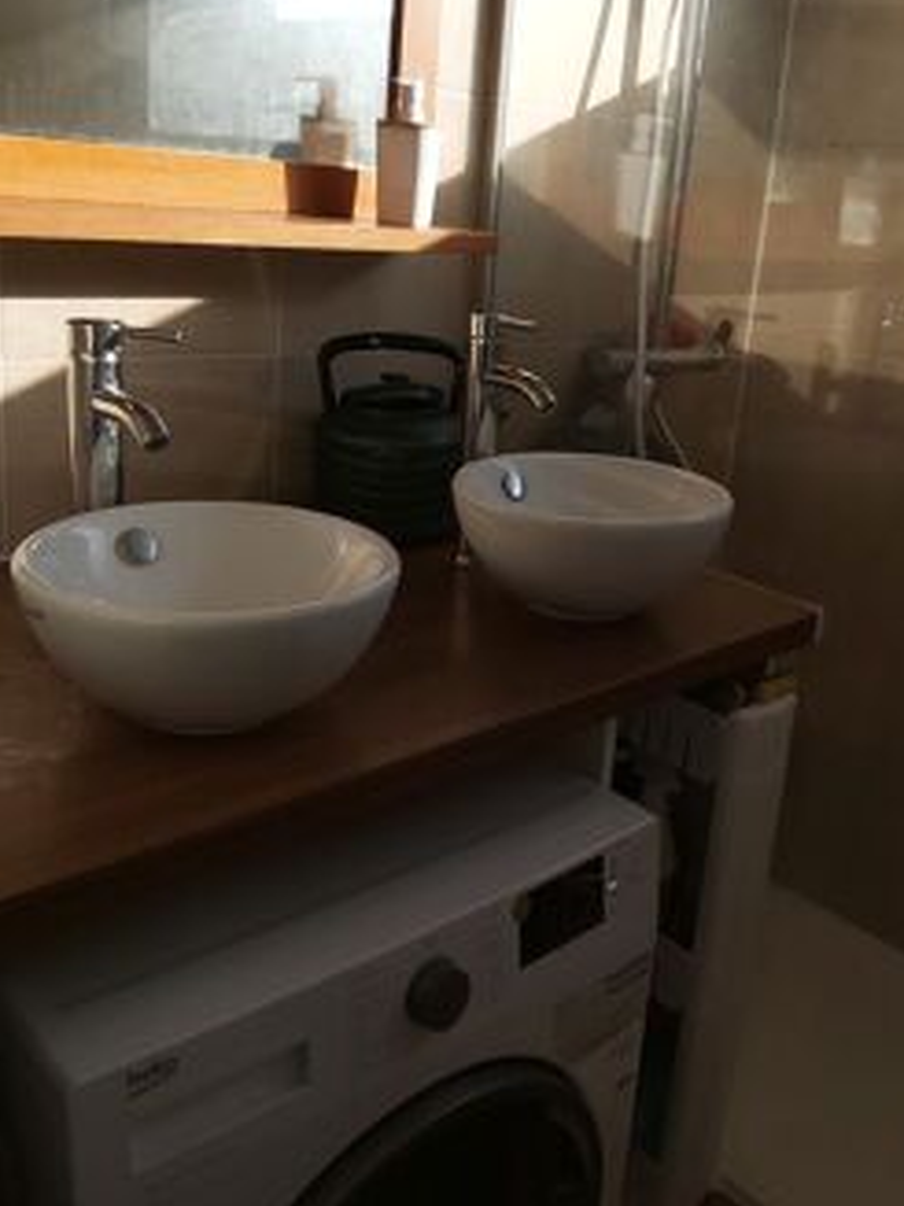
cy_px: 522
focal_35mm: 34
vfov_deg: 53.8
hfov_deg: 41.6
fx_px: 1185
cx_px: 528
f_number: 1.7
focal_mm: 3.92
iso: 64
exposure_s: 1/784
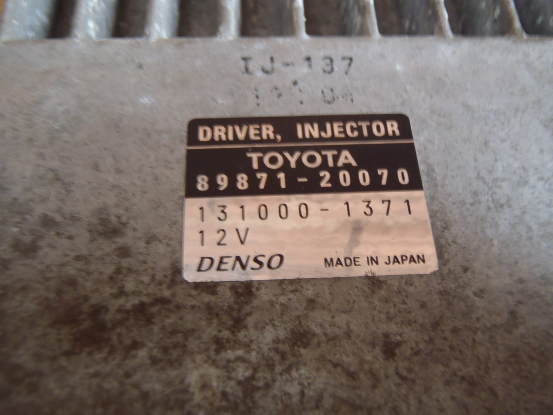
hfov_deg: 50.1
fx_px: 591
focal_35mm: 37
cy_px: 208
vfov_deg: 38.7
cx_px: 276
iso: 200
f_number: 4.7
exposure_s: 1/10
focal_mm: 6.64
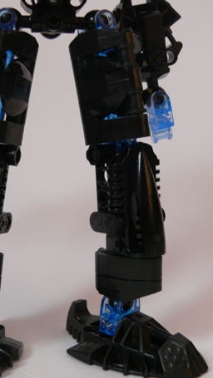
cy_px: 189
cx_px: 50
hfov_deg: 22.8
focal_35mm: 52
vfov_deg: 39.9
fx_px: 522
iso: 80
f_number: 2.8
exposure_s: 1/30
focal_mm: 7.4
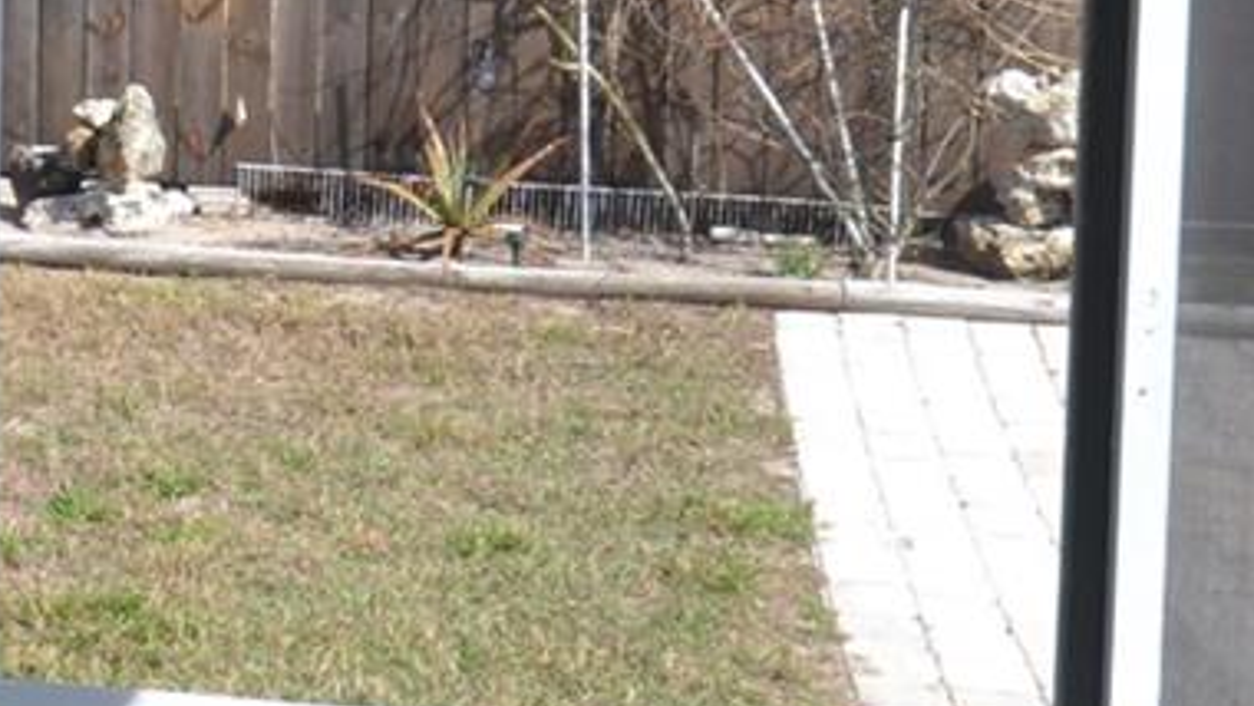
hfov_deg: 19.3
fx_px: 3300
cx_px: -508
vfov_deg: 12.1
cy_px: 30
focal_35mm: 99
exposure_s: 1/160
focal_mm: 15
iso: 100
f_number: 6.3
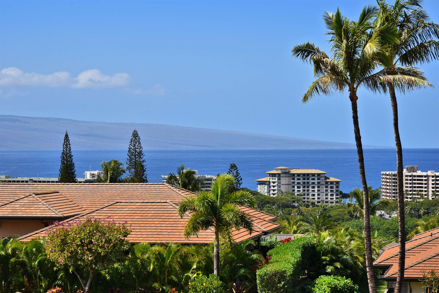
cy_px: 146
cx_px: 220
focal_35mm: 110
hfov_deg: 18.6
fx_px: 1342
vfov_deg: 12.5
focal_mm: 110
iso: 100
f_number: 11
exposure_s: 1/200
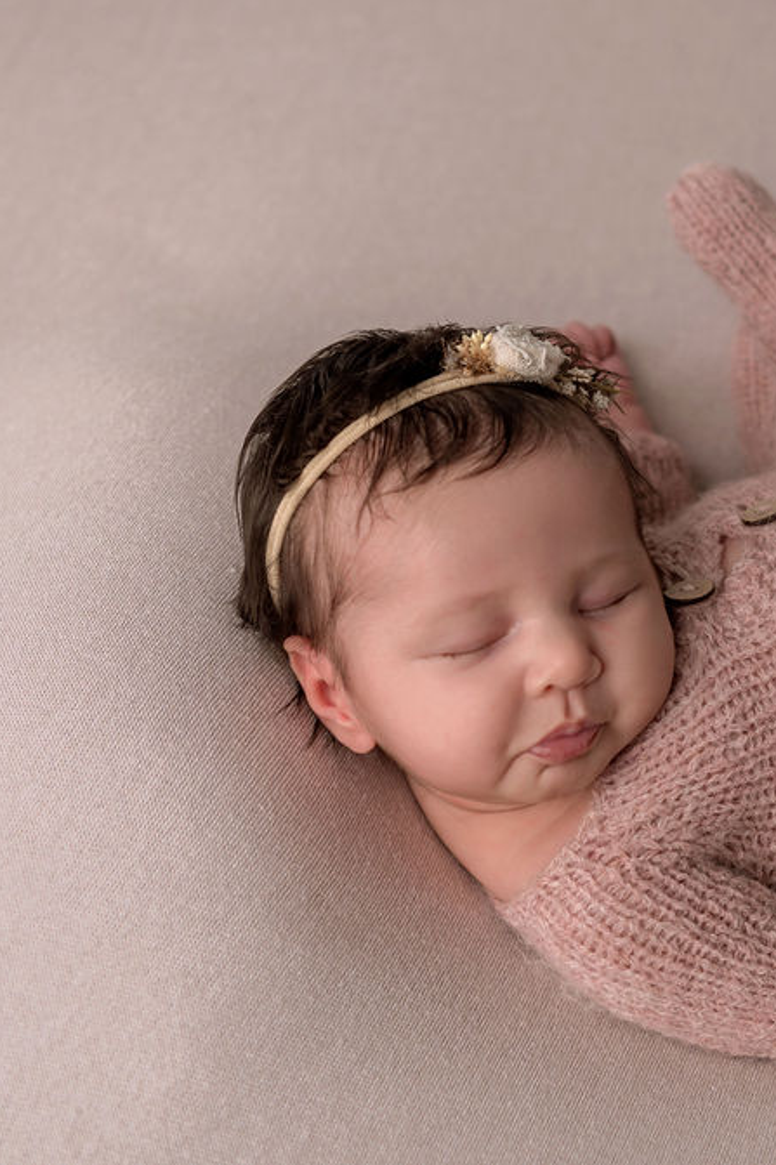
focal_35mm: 58
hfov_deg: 22.9
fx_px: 1876
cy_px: 576
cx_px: 675
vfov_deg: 34.5
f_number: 3.2
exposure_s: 1/200
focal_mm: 38
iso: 125
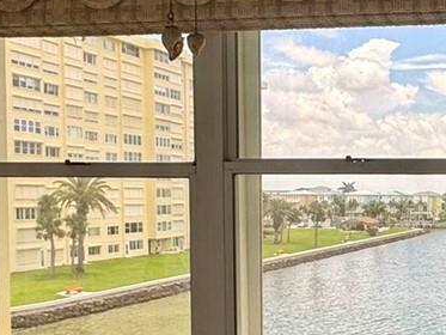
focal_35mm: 60
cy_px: 249
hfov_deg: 29.6
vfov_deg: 24.2
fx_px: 773
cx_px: 465
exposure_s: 1/578
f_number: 2.2
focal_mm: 2.22
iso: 40
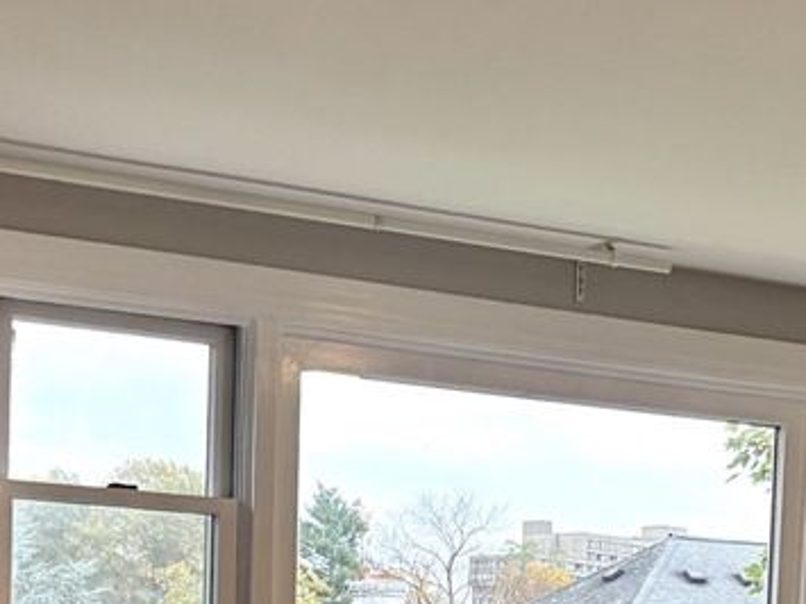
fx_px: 1746
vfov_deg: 18.5
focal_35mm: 75
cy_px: 743
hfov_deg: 25.8
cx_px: 563
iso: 100
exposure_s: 1/120
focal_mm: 5.96
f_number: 1.6
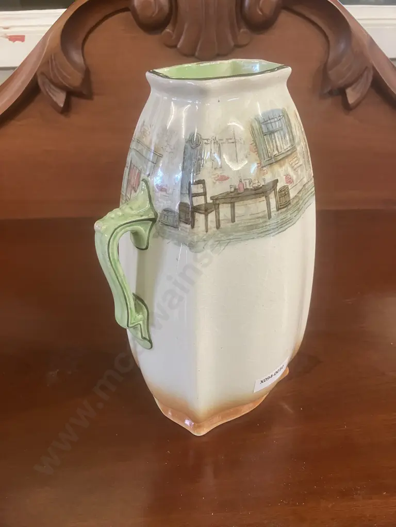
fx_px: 427
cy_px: 264
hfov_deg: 49.7
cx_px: 198
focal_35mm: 28
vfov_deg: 63.4
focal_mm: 3.99
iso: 200
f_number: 1.8
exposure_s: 1/50
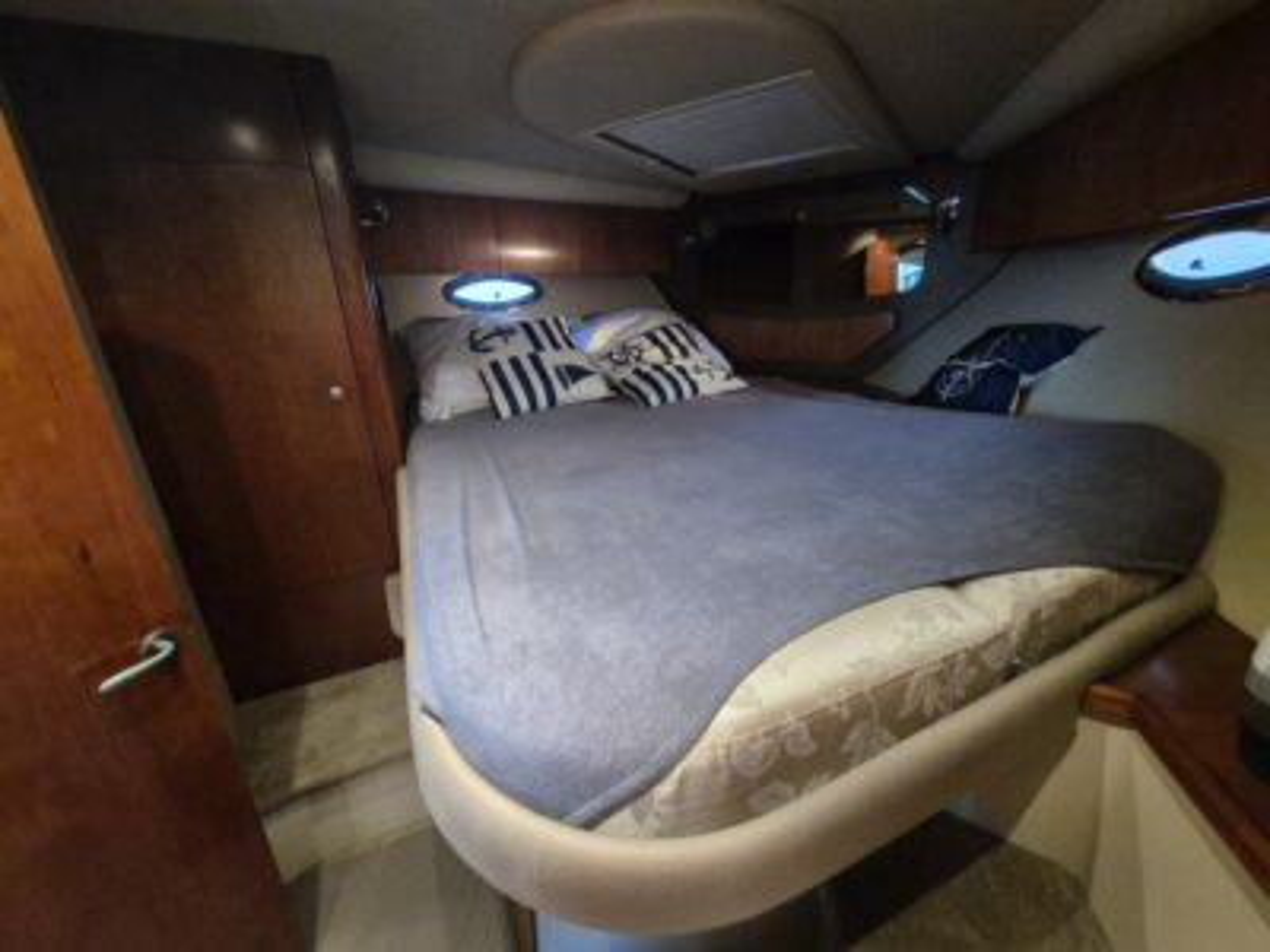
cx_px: 635
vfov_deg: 89.9
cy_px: 476
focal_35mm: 13
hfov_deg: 106.2
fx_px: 477
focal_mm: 2.2
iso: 1250
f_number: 2.2
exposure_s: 1/50
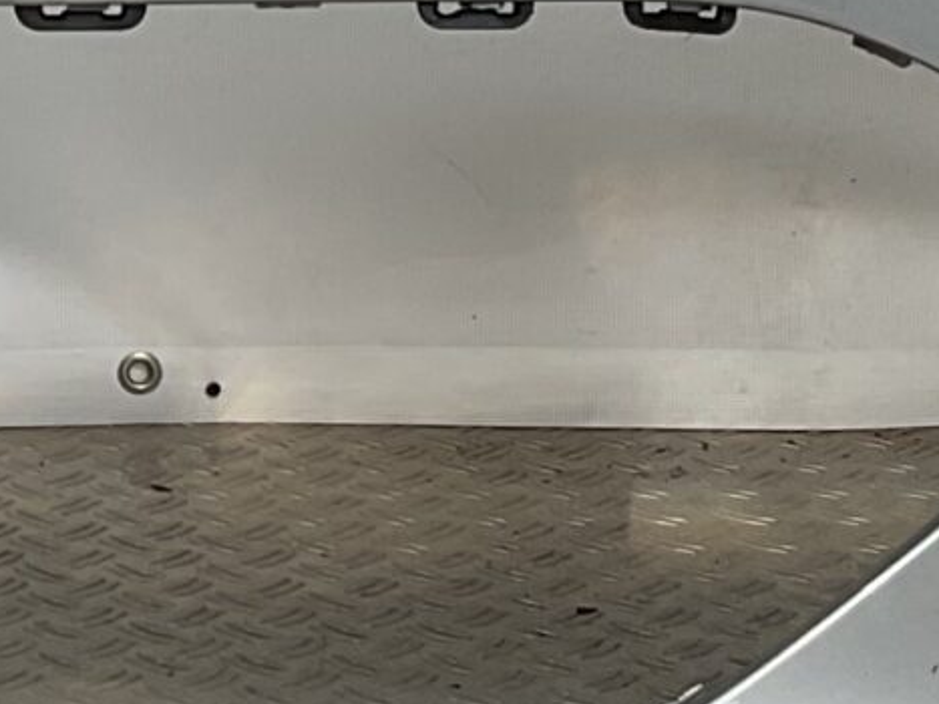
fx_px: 4312
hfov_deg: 12.0
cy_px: -58
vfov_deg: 9.2
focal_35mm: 159
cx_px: -364
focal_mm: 3
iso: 16
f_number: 1.8
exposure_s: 1/409
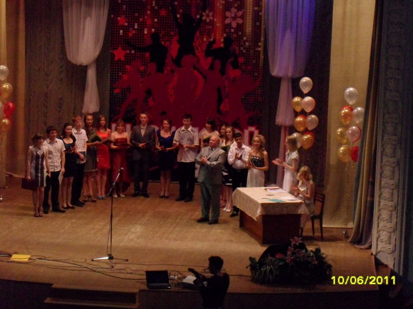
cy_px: 154
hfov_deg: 17.1
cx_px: 205
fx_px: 1372
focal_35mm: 115
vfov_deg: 12.9
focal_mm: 18.9
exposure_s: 1/60
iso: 400
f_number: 5.2
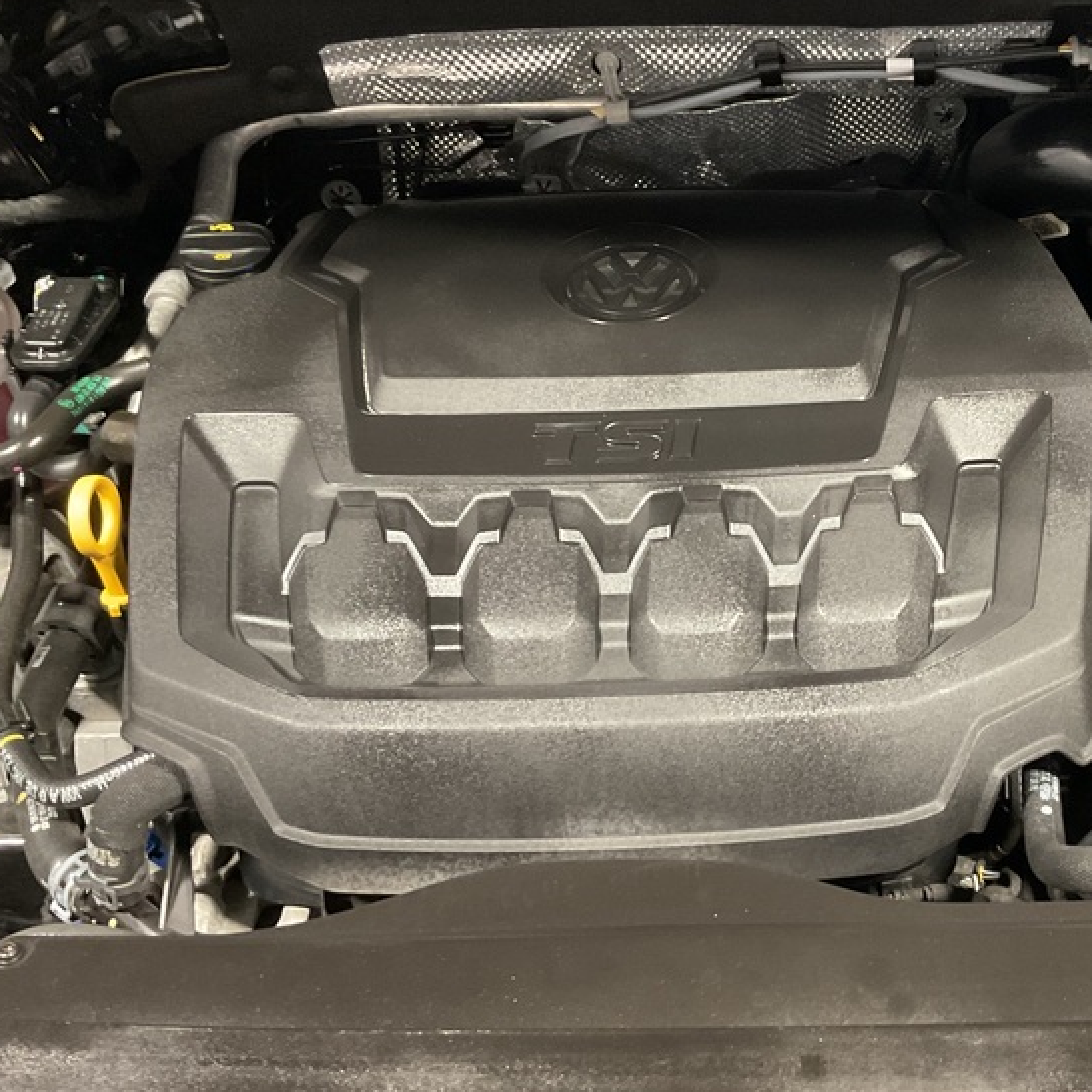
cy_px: 553
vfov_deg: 37.6
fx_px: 1606
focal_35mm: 45
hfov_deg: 36.8
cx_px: 803
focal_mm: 3
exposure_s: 1/25
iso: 320
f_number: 1.8
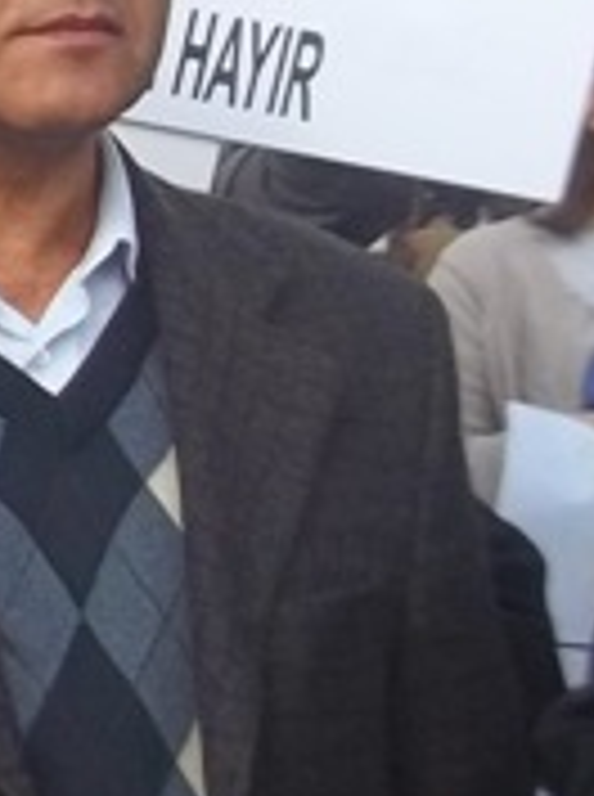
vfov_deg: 13.6
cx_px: -1130
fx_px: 3330
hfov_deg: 8.6
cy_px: 193
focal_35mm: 145
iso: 64
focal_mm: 5.7
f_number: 2.9
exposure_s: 1/400
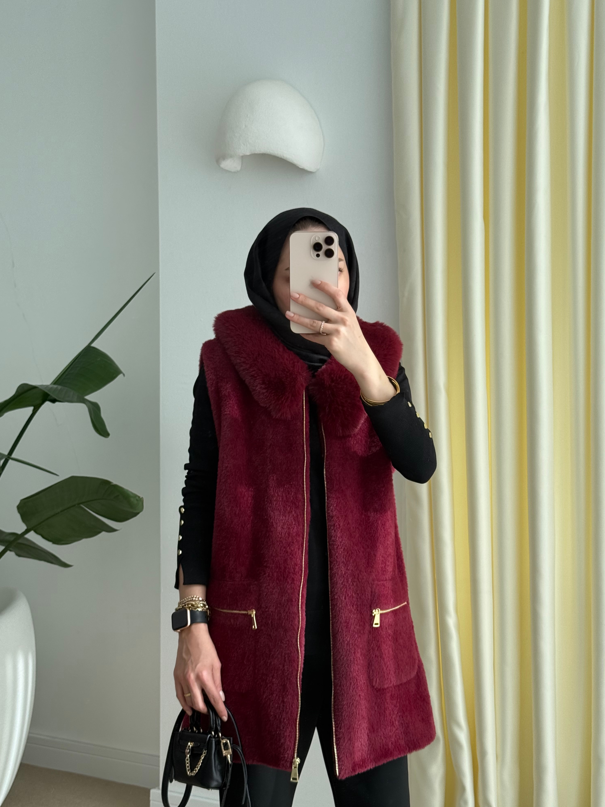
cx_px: 304
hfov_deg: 29.7
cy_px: 397
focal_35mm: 49
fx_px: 1142
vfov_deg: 38.9
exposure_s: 1/330
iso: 80
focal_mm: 6.76
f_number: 1.78
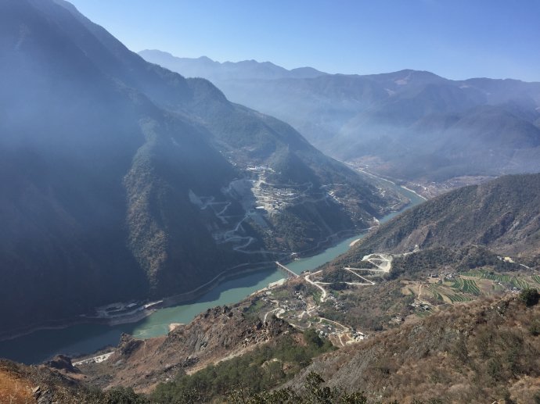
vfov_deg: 48.2
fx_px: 452
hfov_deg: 61.7
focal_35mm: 29
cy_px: 202
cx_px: 270
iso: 32
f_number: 2.2
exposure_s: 1/1721
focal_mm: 4.15
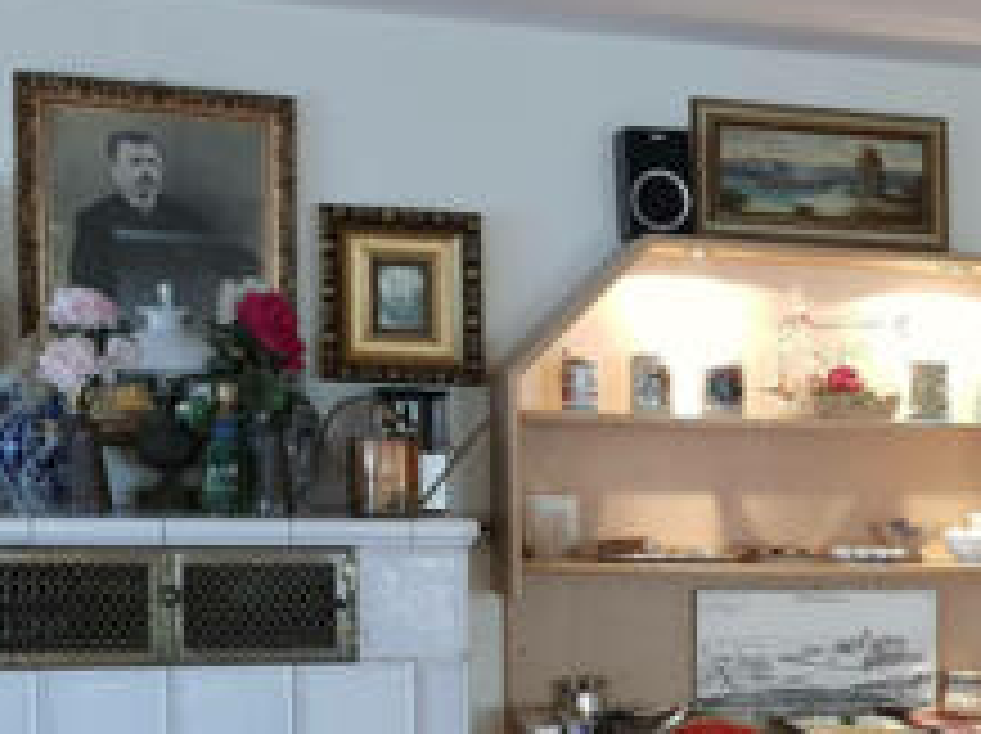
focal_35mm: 70
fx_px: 1982
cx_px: 1055
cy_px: 716
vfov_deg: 20.4
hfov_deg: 25.9
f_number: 1.7
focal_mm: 4.2
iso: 250
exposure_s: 1/25
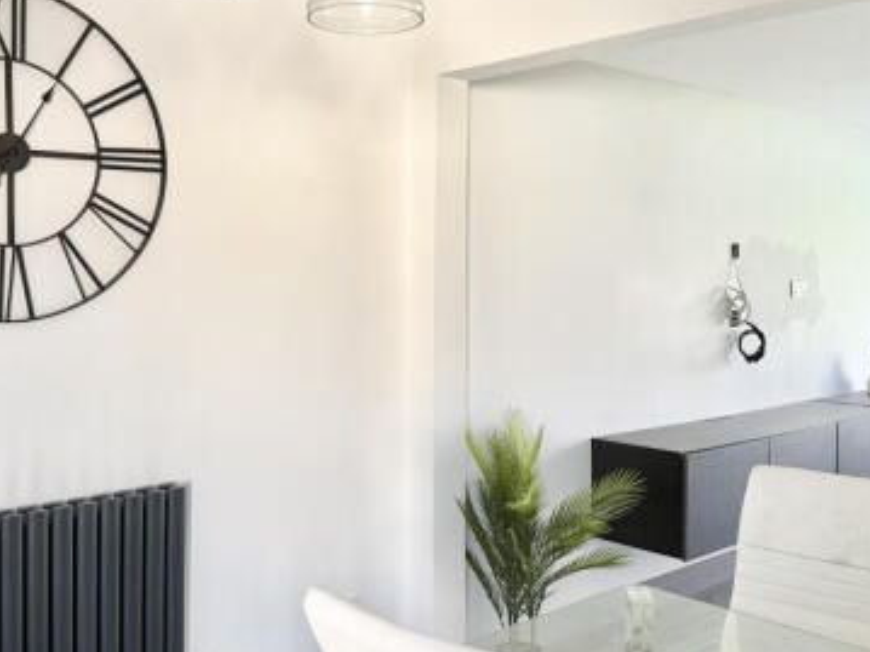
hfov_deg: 47.9
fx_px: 980
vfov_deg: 36.7
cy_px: 280
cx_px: 423
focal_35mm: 39
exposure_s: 1/92
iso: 200
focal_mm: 6.76
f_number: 1.78
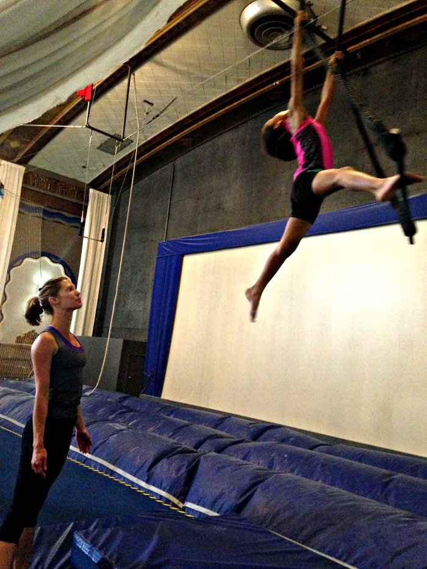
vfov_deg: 55.3
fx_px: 543
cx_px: 214
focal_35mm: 33
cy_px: 284
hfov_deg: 43.0
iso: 500
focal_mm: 4.12
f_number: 2.4
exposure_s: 1/15
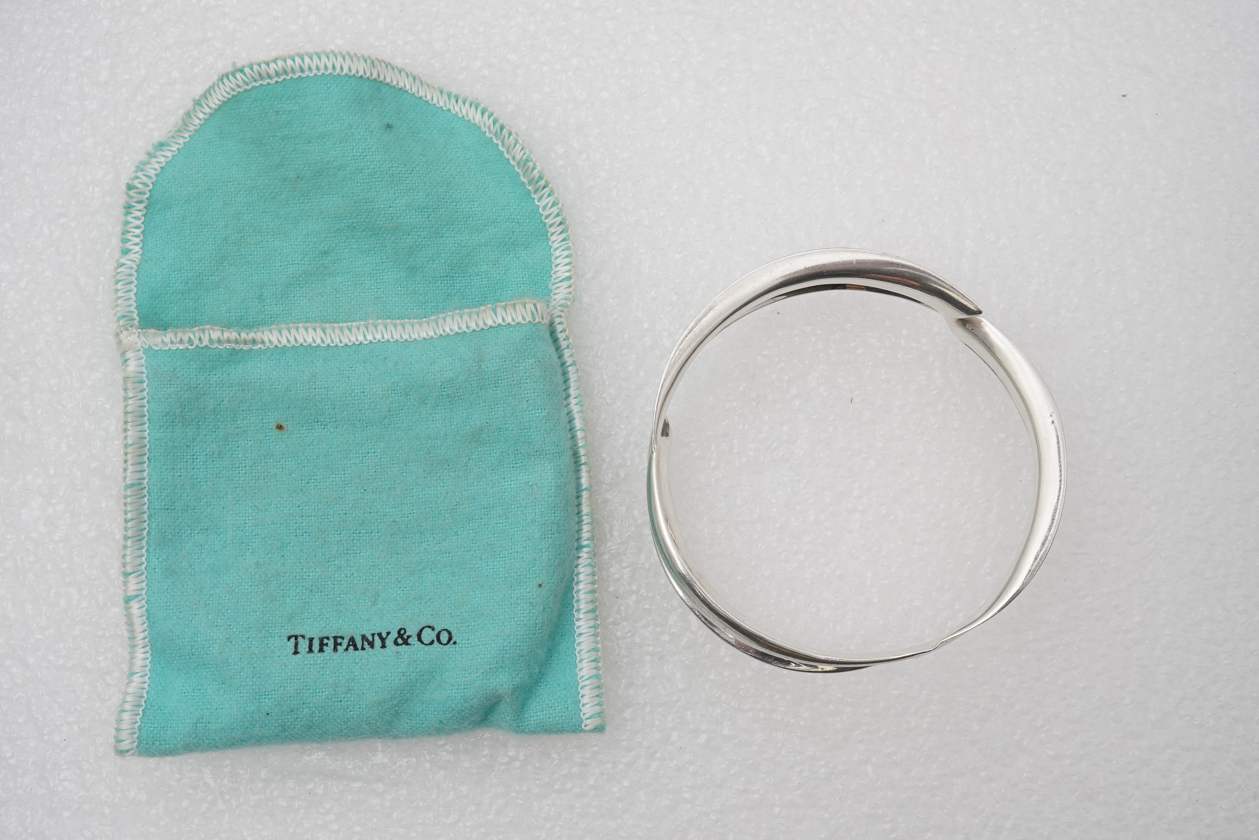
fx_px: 1574
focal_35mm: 45
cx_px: 630
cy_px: 420
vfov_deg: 29.9
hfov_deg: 43.6
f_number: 22
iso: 400
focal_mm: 30
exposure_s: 1/125
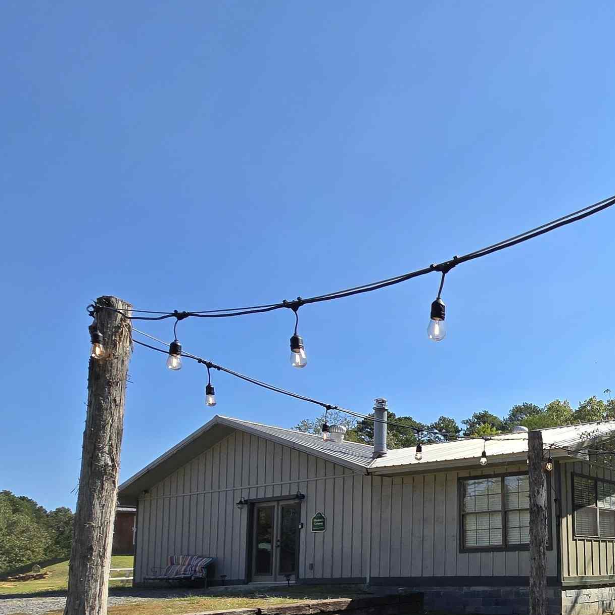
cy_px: 509
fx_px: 583
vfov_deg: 51.4
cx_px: 646
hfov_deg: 44.9
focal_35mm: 29
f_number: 2.2
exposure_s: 1/2157
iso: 50
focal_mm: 2.2
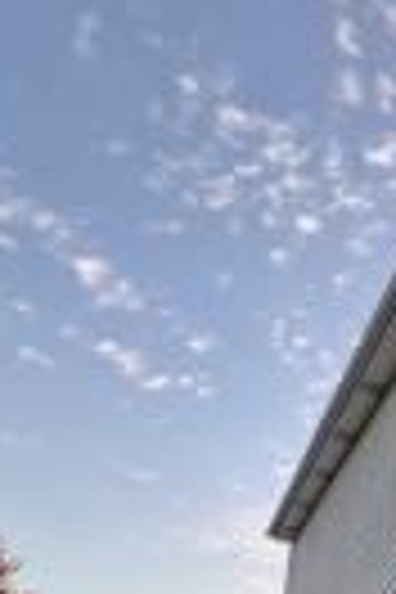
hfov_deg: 21.2
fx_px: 726
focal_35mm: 44
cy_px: 590
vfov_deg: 39.4
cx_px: 702
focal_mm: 2.22
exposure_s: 1/99
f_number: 2.2
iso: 64
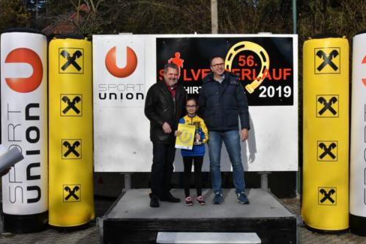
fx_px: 437
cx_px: 183
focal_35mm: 43
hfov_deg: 45.4
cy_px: 124
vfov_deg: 31.2
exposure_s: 1/2000
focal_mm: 28
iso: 2000
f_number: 18
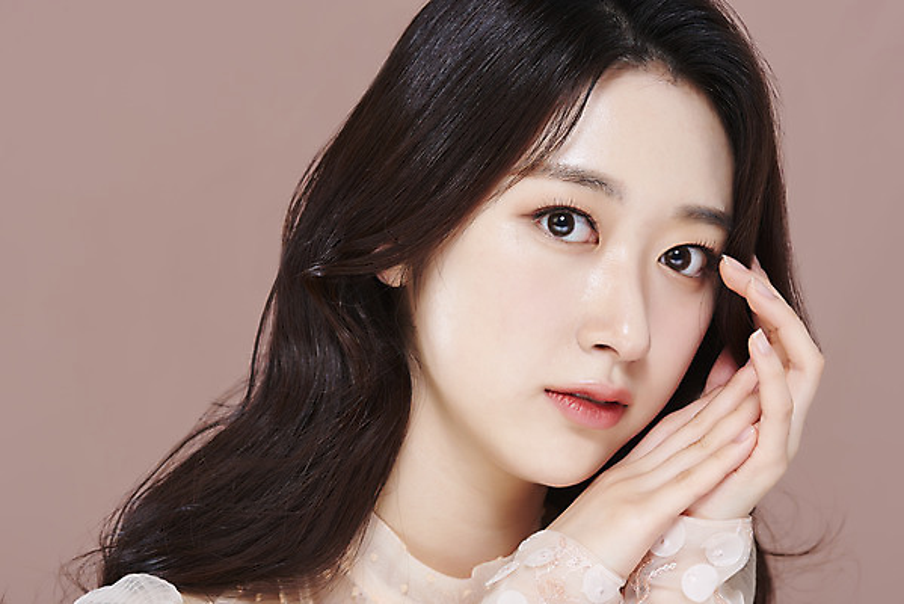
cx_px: 452
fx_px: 2638
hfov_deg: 19.4
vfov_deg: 13.1
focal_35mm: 105
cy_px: 302
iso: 64
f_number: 11
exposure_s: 1/125
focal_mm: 105
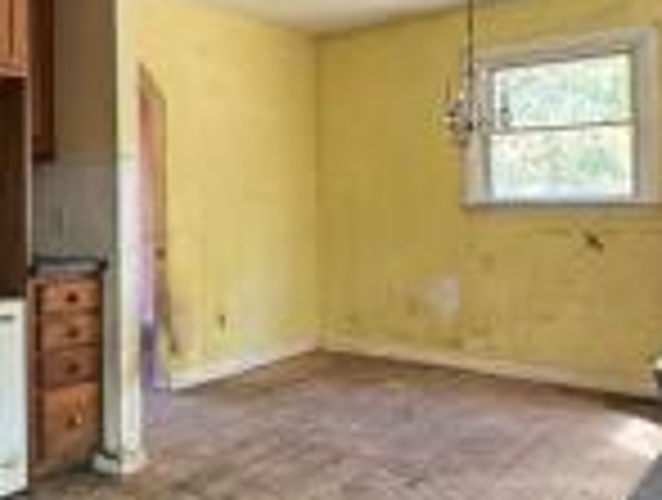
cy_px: 198
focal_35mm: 38
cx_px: 135
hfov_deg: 46.4
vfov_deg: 37.7
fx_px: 728
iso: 320
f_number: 2.2
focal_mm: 2.22
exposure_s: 1/86
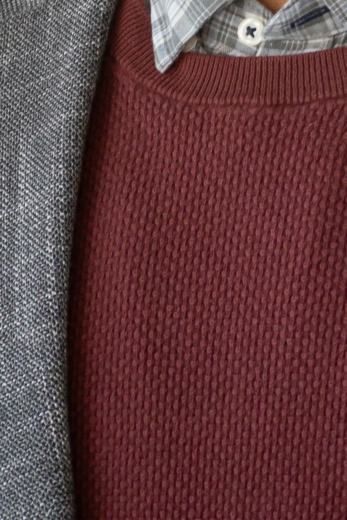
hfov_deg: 3.1
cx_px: 313
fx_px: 6446
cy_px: -60
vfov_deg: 4.6
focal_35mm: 446
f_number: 4.2
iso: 400
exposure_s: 1/60
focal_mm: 82
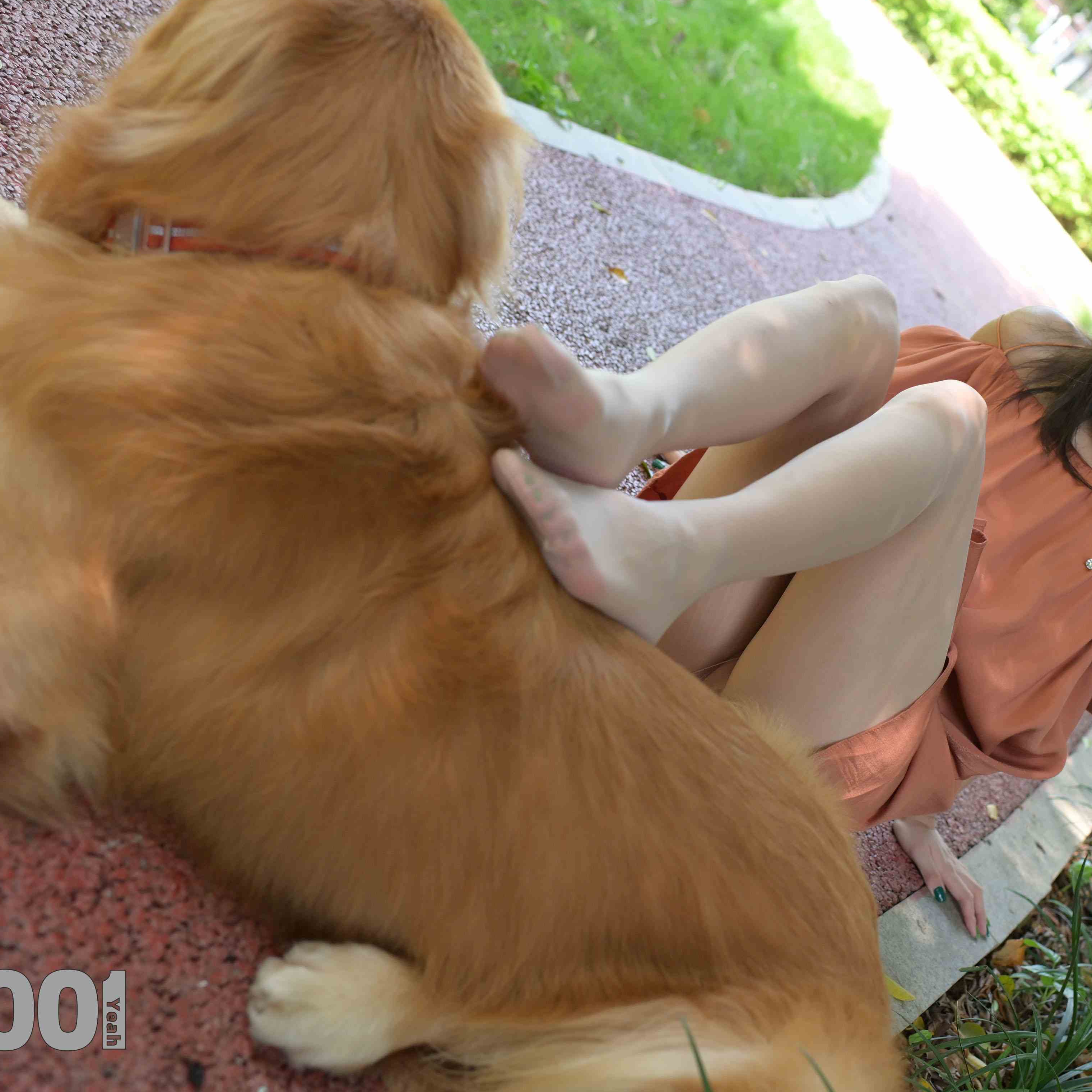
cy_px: 546
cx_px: 703
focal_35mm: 45
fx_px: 1606
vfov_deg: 37.6
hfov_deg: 37.3
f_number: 4
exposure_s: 1/250
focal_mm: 35
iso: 500
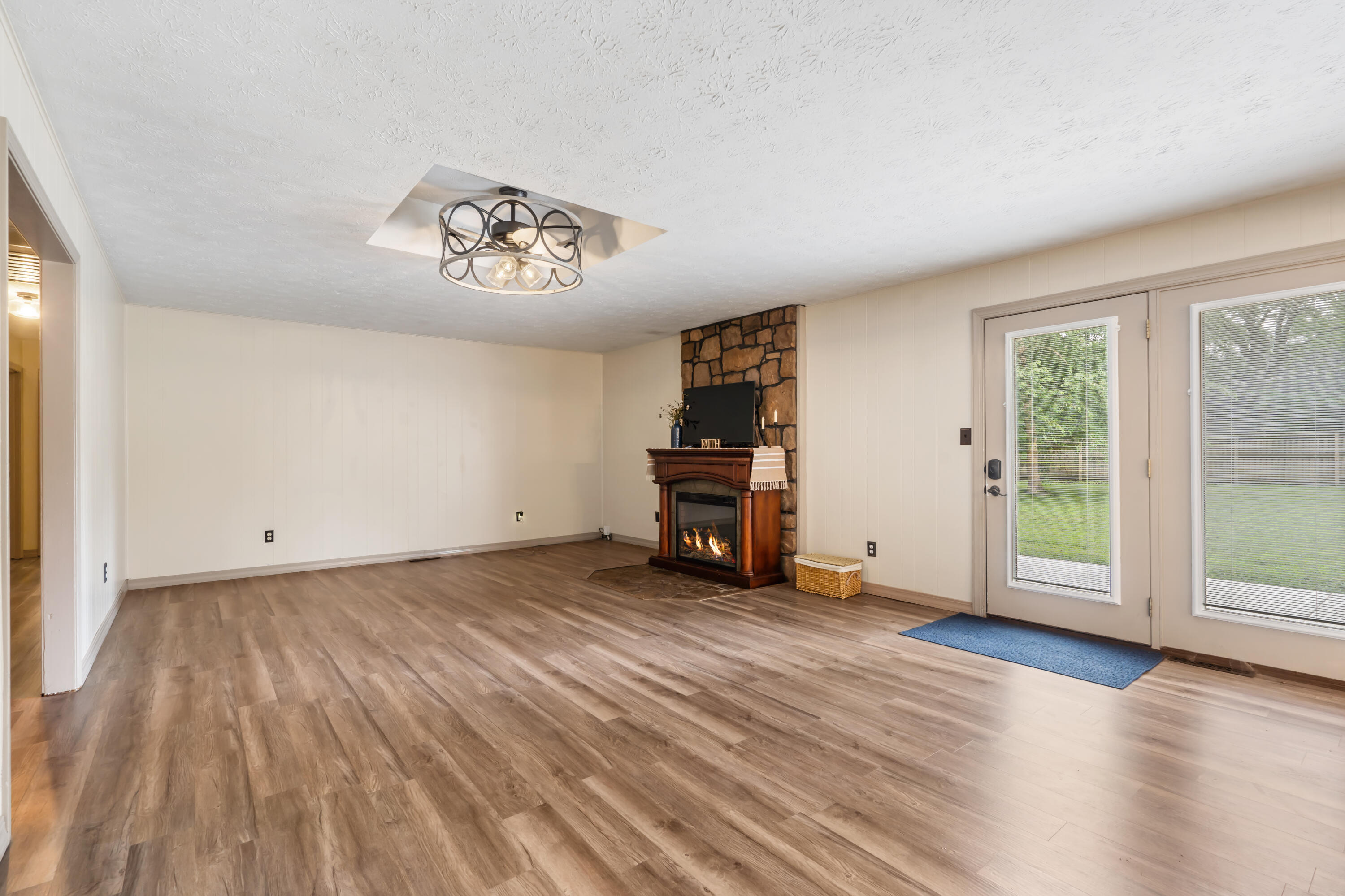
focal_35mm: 16
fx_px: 598
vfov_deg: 73.7
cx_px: 672
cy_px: 448
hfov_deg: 96.7
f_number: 9
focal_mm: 16
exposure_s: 1/3
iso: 320
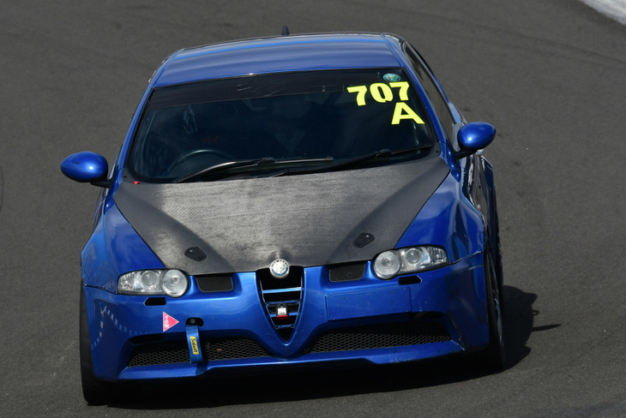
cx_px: 301
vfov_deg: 2.0
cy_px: 211
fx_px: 12008
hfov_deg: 3.0
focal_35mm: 690
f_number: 13
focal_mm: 420
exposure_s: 1/640
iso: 400
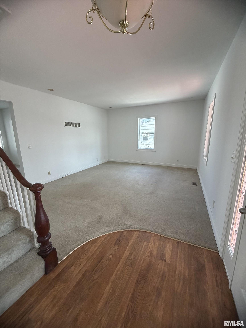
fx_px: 133
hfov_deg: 85.7
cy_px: 164
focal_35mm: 14
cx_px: 123
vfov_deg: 102.1
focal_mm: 2.22
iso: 250
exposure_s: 1/121
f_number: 2.2
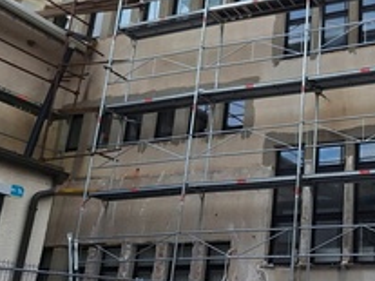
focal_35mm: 50
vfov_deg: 29.1
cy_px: 129
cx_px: 332
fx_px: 541
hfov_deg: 36.1
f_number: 1.8
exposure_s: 1/2016
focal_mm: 5.54
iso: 40
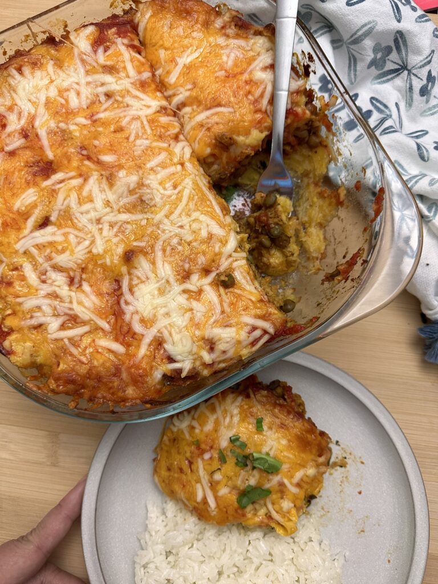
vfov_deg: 71.6
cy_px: 292
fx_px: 405
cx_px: 219
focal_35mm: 24
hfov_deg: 56.8
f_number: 1.78
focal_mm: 6.86
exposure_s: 1/60
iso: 250
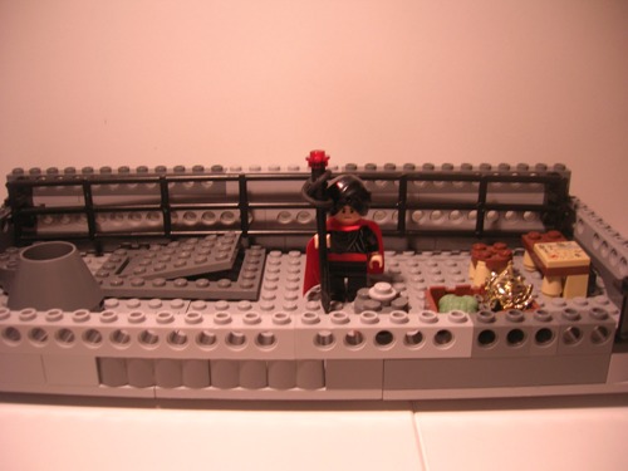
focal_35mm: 34
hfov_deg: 54.0
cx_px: 314
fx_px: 617
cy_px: 236
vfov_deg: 41.8
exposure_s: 1/27.3
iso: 50
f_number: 2.9
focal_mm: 5.7
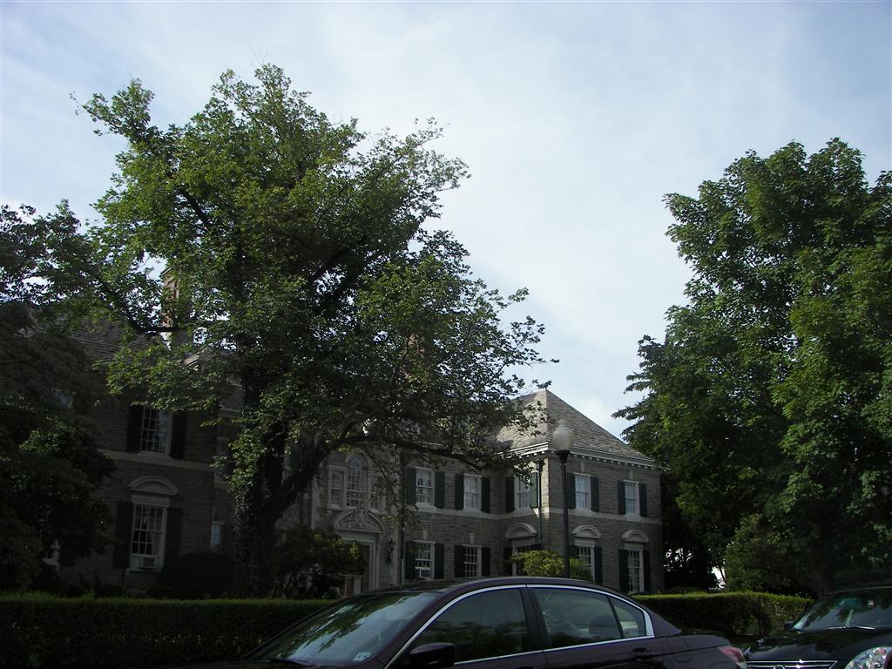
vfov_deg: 39.7
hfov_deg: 51.4
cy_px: 334
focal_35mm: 36
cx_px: 446
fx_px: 928
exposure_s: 1/640
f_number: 2.8
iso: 64
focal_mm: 6
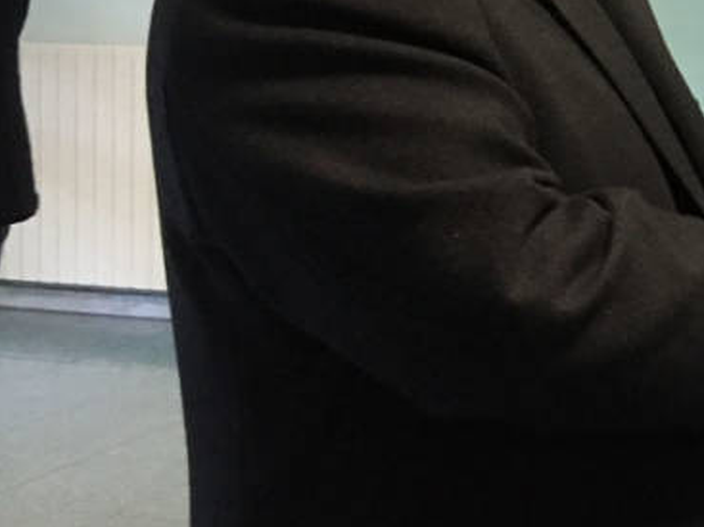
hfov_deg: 21.2
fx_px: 1647
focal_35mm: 81
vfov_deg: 17.7
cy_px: -21
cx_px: 980
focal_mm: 4.15
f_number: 2.2
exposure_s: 1/33
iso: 250
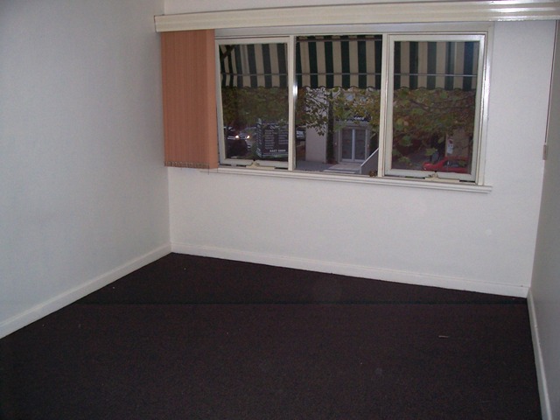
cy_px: 210
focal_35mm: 34
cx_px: 280
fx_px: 550
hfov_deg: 54.0
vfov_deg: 41.8
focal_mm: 5.6
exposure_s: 1/60
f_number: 2.7
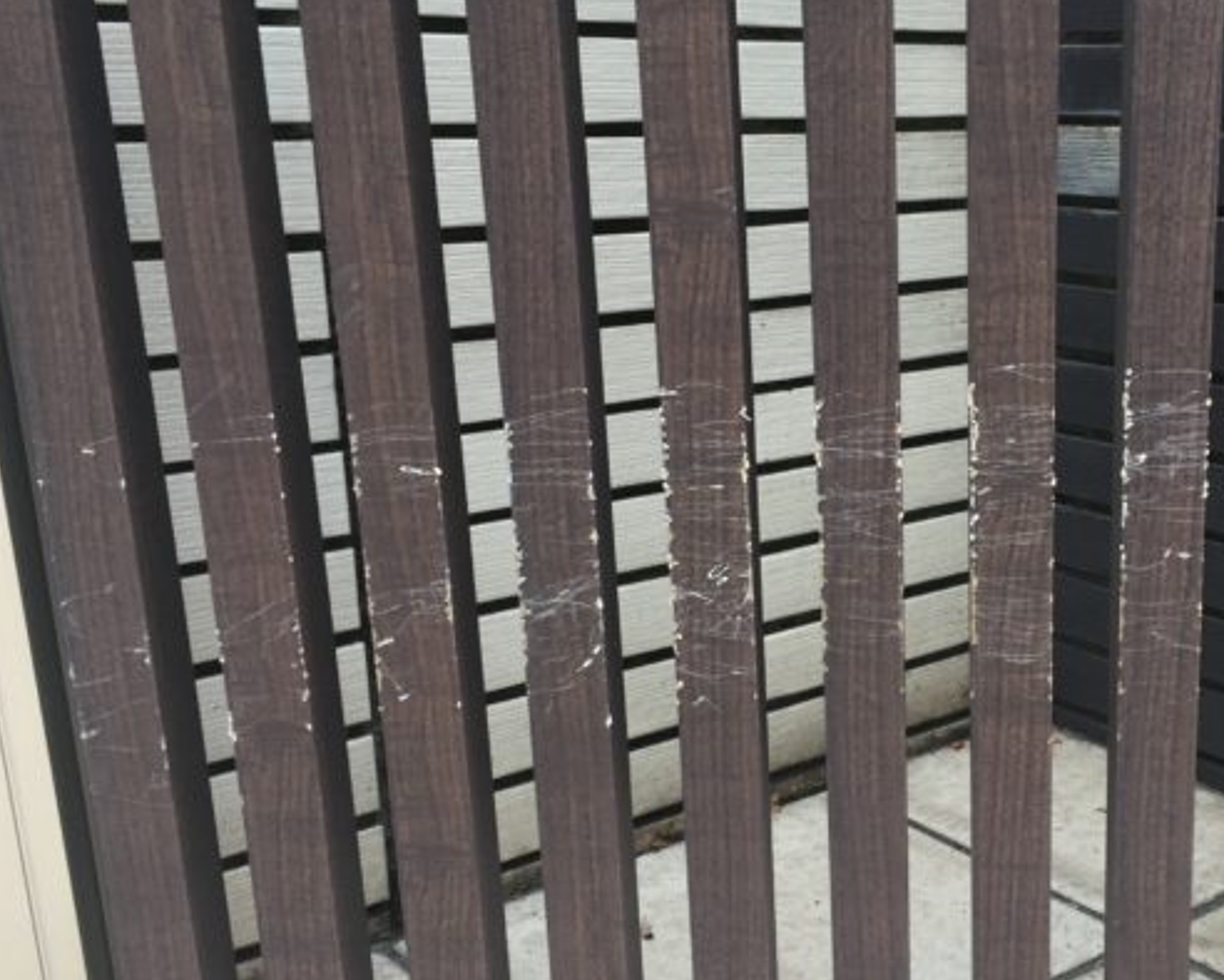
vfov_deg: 32.7
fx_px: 1667
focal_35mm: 46
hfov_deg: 39.2
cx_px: 928
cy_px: 572
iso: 50
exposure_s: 1/120
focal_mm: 4.15
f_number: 2.2
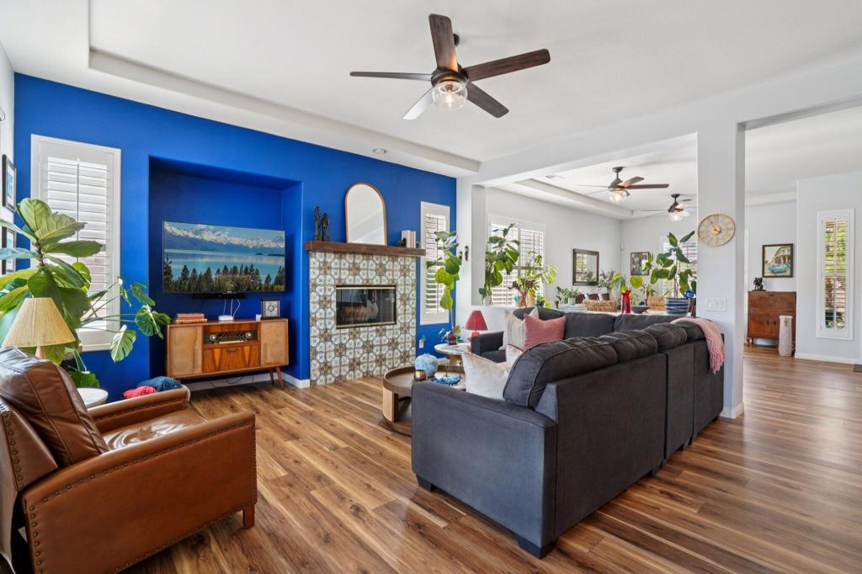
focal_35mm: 16
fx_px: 383
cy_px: 287
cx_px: 431
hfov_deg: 96.8
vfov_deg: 73.7
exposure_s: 1/20
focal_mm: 16
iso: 400
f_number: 8
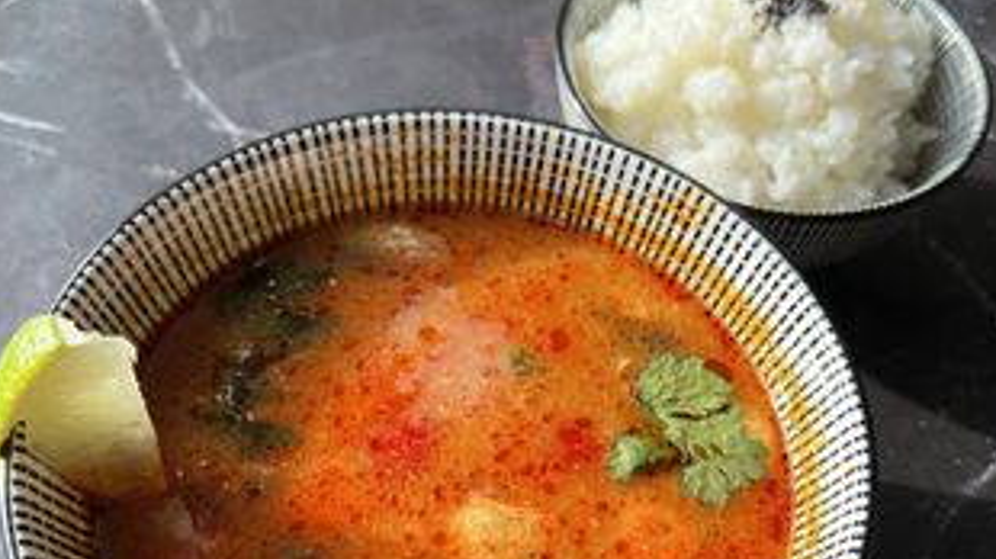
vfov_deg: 29.9
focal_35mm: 39
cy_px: 413
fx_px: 1029
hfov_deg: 51.6
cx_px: 498
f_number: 1.5
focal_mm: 5.7
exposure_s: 1/260
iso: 40
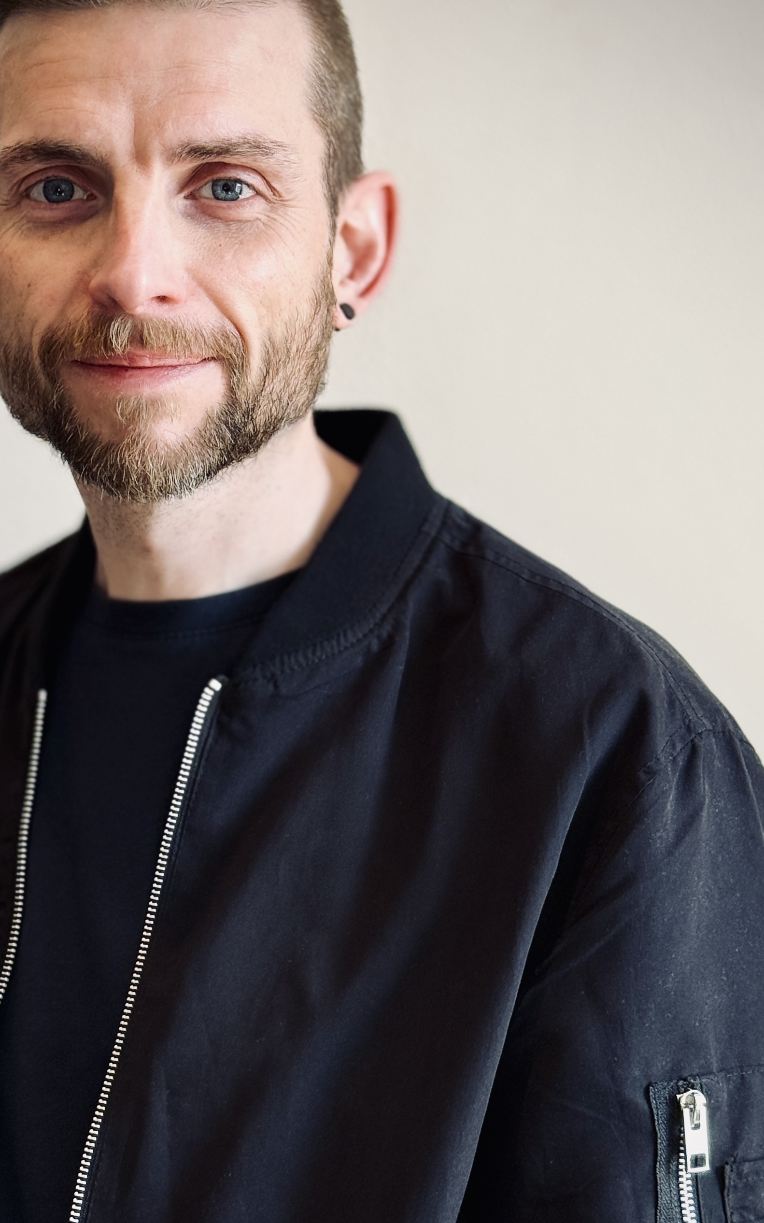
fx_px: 2632
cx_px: 183
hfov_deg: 16.4
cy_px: 739
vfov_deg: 26.1
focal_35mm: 79
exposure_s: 1/100
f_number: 1.78
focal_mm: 6.76
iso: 64
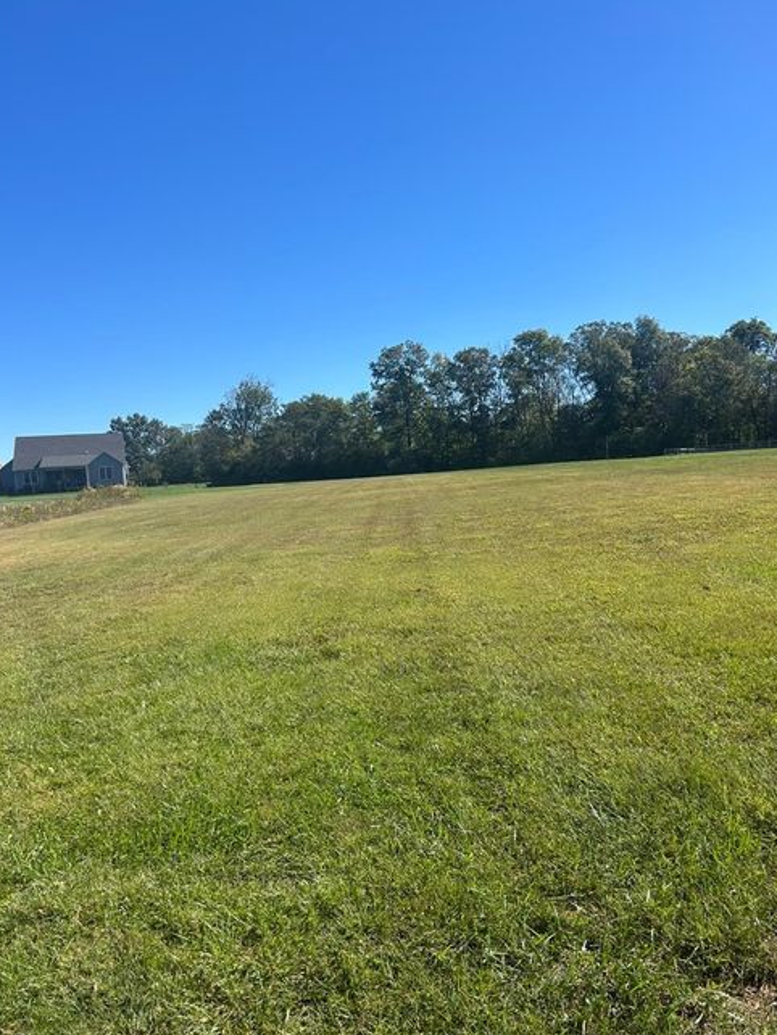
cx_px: 390
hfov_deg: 51.4
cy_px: 522
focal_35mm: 27
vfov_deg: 65.3
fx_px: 808
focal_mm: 5.7
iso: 50
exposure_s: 1/3831
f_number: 1.5
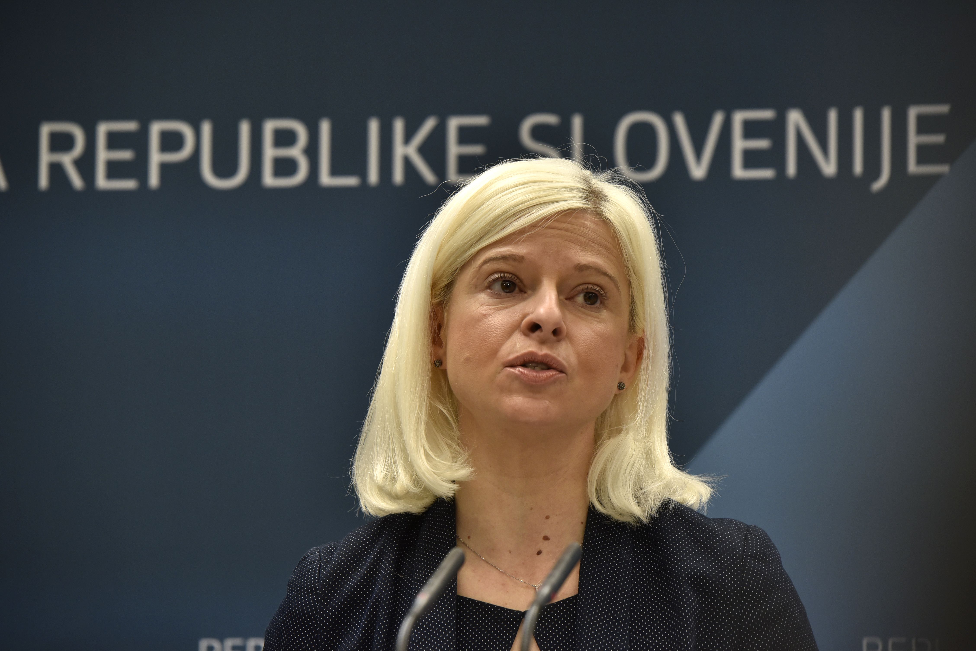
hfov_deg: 10.3
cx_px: 488
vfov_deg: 6.9
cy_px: 326
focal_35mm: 200
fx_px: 5422
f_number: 5.6
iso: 1250
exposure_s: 1/400
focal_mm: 200
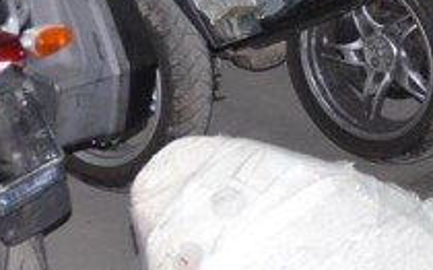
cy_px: -258
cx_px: 157
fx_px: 1510
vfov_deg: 9.6
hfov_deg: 16.3
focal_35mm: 128
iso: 3200
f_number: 3.8
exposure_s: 1/60
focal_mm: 22
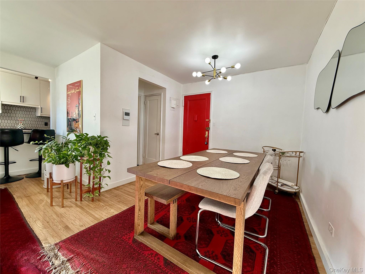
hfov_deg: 102.1
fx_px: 148
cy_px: 137
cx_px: 182
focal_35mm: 14
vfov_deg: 85.7
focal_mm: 2.22
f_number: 2.2
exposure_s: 1/120
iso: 100
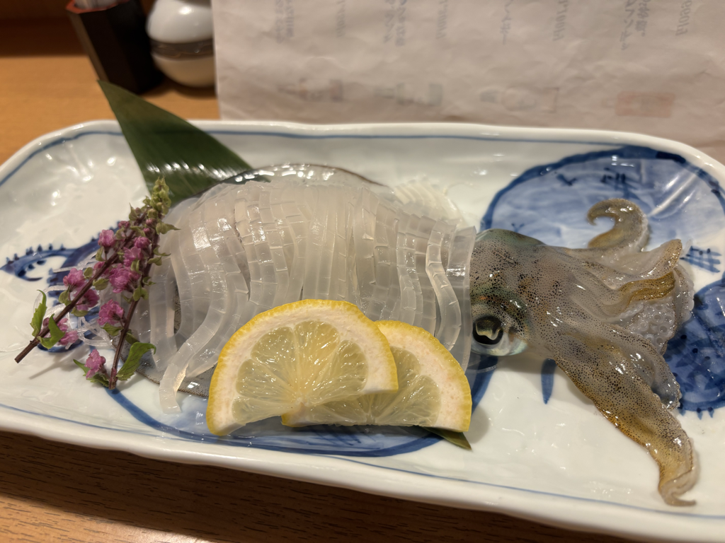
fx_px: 545
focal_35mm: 26
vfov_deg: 53.1
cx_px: 362
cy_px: 272
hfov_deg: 67.3
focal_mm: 5.96
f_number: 1.6
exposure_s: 1/60
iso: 80
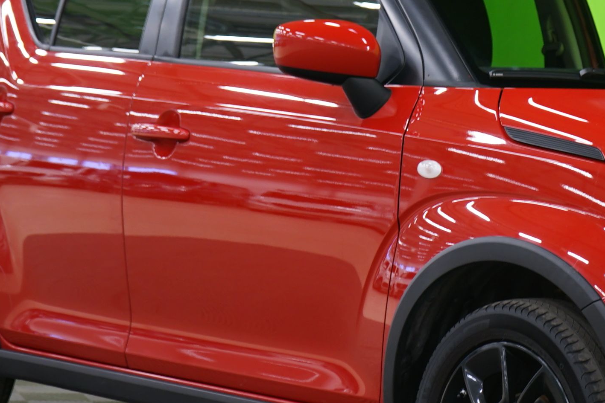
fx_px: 2521
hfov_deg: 13.6
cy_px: 170
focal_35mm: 150
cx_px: 524
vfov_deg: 9.1
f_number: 5
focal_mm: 54
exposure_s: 1/6
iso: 400
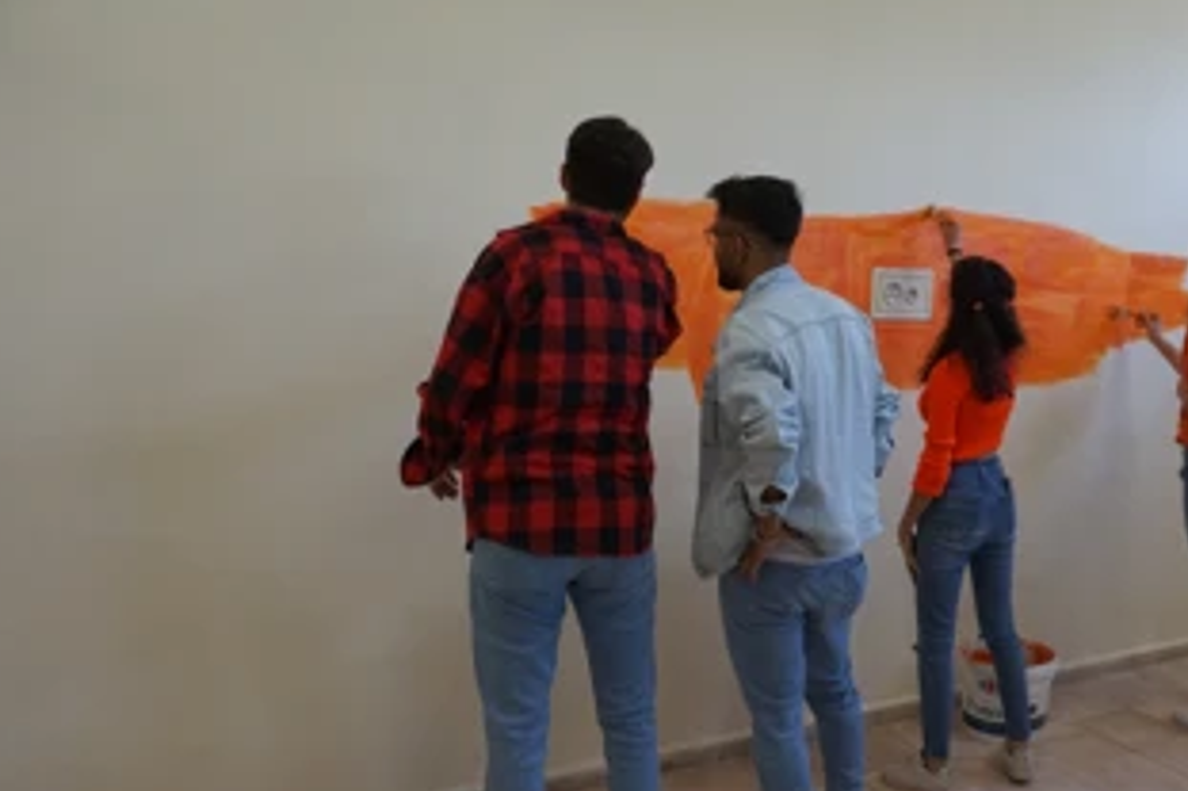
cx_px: 810
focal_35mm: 34
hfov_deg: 54.5
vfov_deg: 38.7
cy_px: 460
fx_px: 1121
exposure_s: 1/160
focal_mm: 16
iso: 800
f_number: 3.5
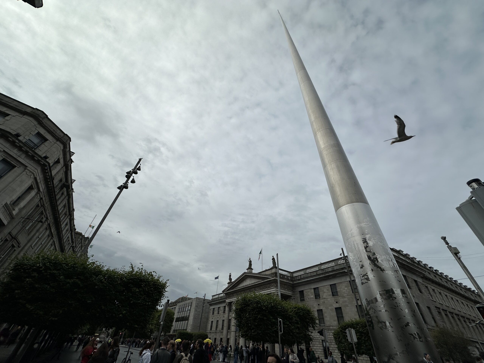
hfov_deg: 102.1
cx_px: 242
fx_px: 196
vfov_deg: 85.7
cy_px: 182
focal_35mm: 14
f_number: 2.2
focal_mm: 2.22
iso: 40
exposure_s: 1/7813
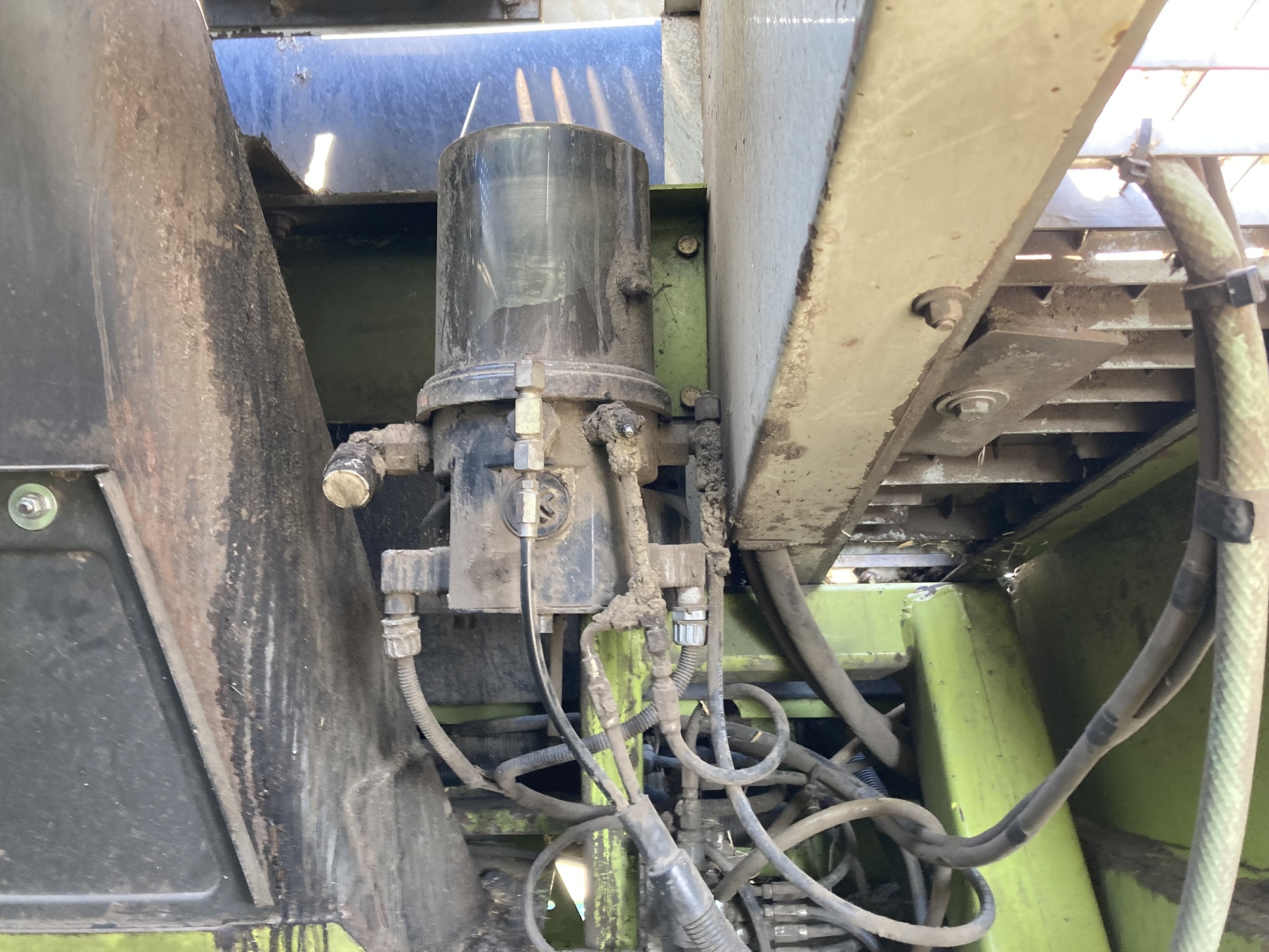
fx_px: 1026
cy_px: 476
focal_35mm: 28
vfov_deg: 49.7
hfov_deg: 63.4
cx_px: 634
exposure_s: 1/60
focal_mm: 3.99
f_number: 1.8
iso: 125
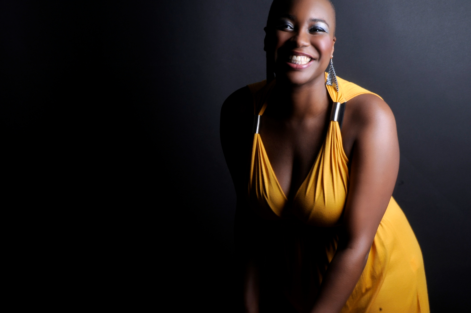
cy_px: 156
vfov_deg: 18.1
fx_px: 980
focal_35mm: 75
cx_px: 236
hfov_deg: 27.0
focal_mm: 50
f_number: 20
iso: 200
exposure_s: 1/125
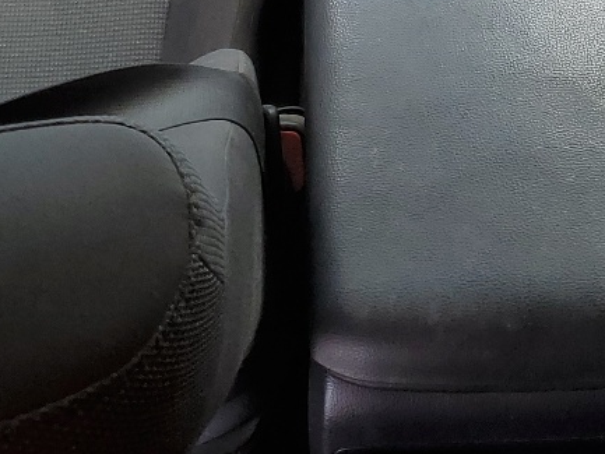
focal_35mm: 96
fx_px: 1678
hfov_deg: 20.4
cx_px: 408
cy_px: -295
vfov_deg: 14.1
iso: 50
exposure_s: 1/270
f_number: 1.5
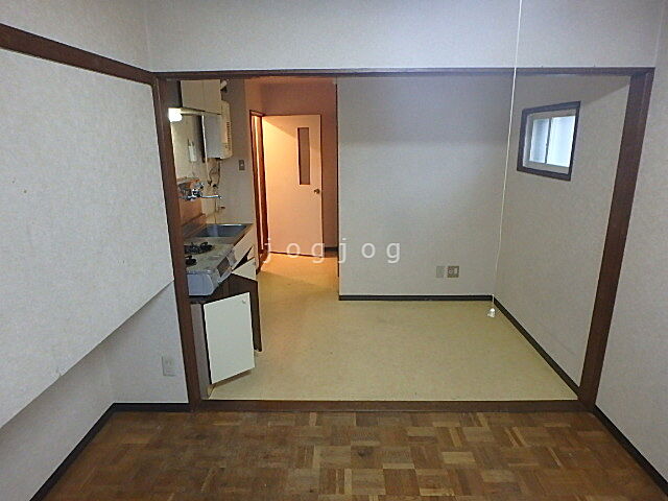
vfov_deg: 63.4
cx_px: 334
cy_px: 250
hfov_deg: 79.0
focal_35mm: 21
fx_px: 405
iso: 640
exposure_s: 1/30
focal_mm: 3.7
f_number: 3.5
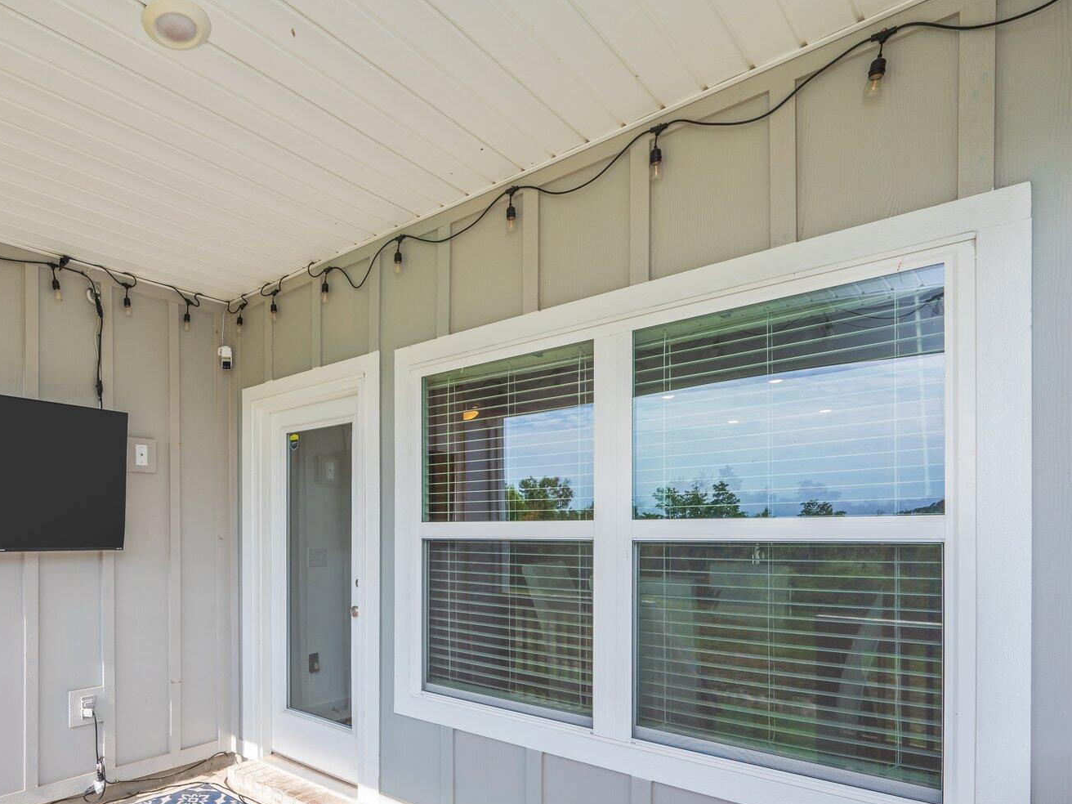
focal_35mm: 21
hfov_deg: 74.7
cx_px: 302
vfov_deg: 62.1
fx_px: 650
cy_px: 529
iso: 100
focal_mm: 14
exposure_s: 1/200
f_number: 9
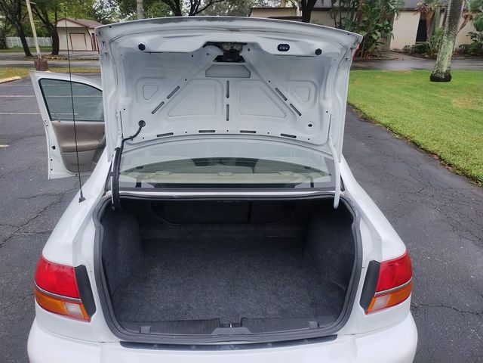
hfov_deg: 69.4
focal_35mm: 25
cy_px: 182
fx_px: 349
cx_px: 242
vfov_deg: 54.9
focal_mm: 4.71
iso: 100
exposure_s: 1/1012
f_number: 1.7
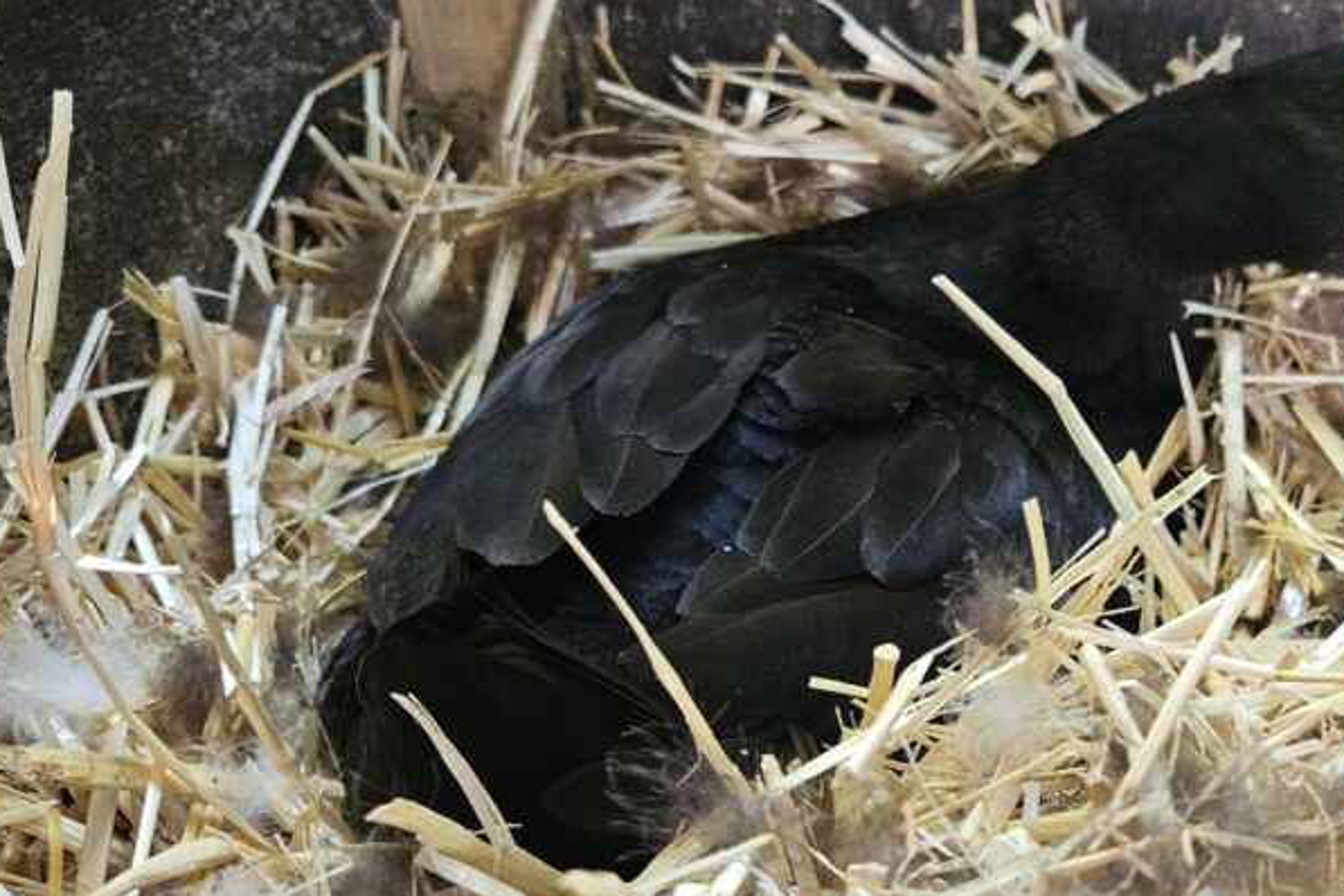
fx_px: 1531
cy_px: 448
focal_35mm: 41
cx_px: 1015
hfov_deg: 45.7
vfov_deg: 32.6
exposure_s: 1/170
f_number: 1.8
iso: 800
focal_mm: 5.4
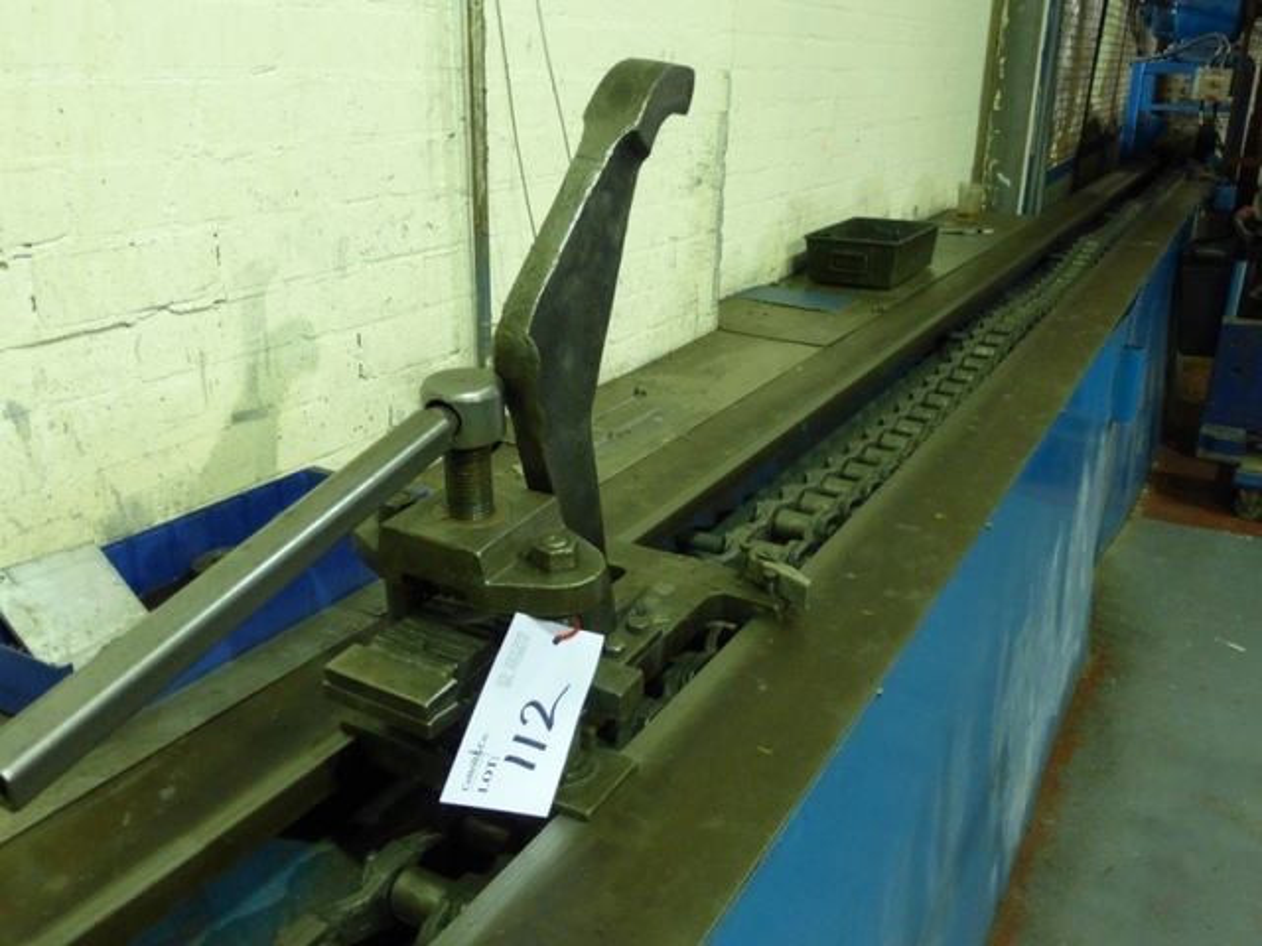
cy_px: 473
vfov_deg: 45.4
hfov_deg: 58.4
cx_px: 631
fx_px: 1130
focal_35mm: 31
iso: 400
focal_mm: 5.4
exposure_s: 1/10
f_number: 3.6
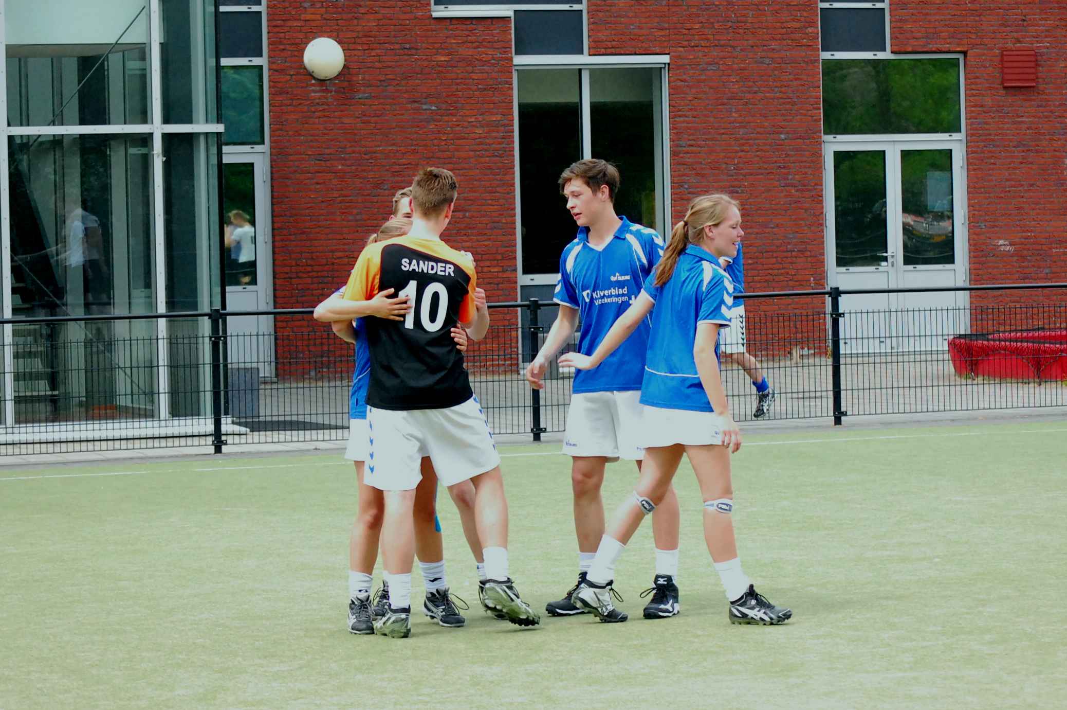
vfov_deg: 14.7
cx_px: 534
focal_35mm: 93
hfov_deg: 21.9
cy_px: 355
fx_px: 2754
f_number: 5.6
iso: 1600
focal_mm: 62
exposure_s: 1/800
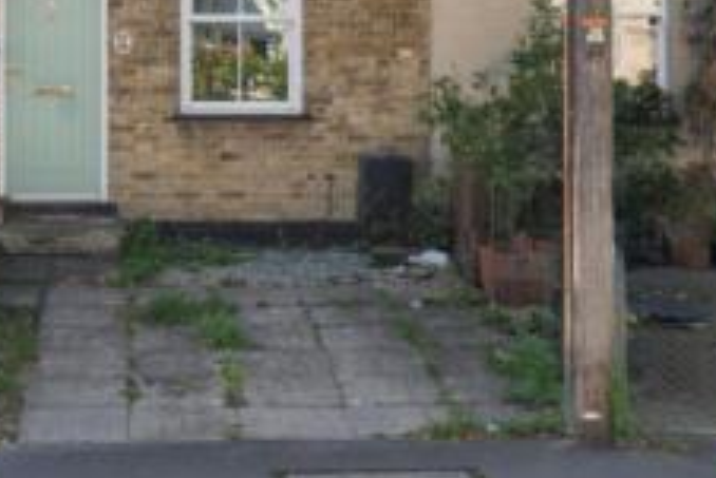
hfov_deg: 24.3
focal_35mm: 82
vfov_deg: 15.6
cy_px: -185
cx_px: 179
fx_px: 1641
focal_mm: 28.5
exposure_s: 1/160
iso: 320
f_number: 8
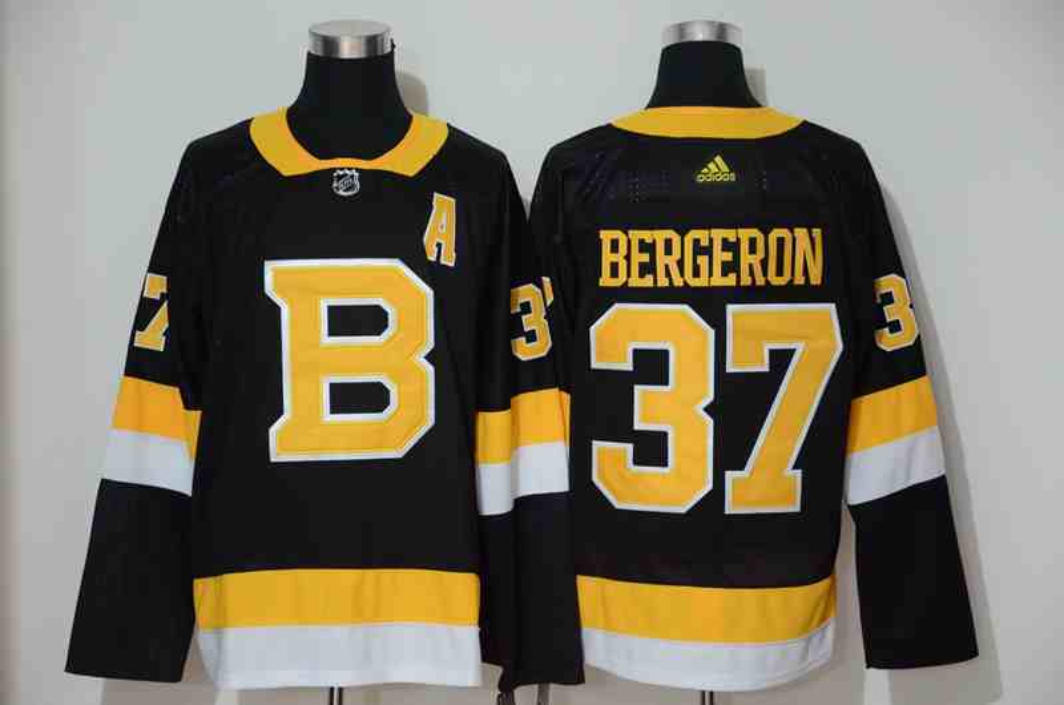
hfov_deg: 19.5
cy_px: 352
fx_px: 3097
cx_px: 532
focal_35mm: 105
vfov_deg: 13.0
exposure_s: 1/15
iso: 4000
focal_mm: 70
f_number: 5
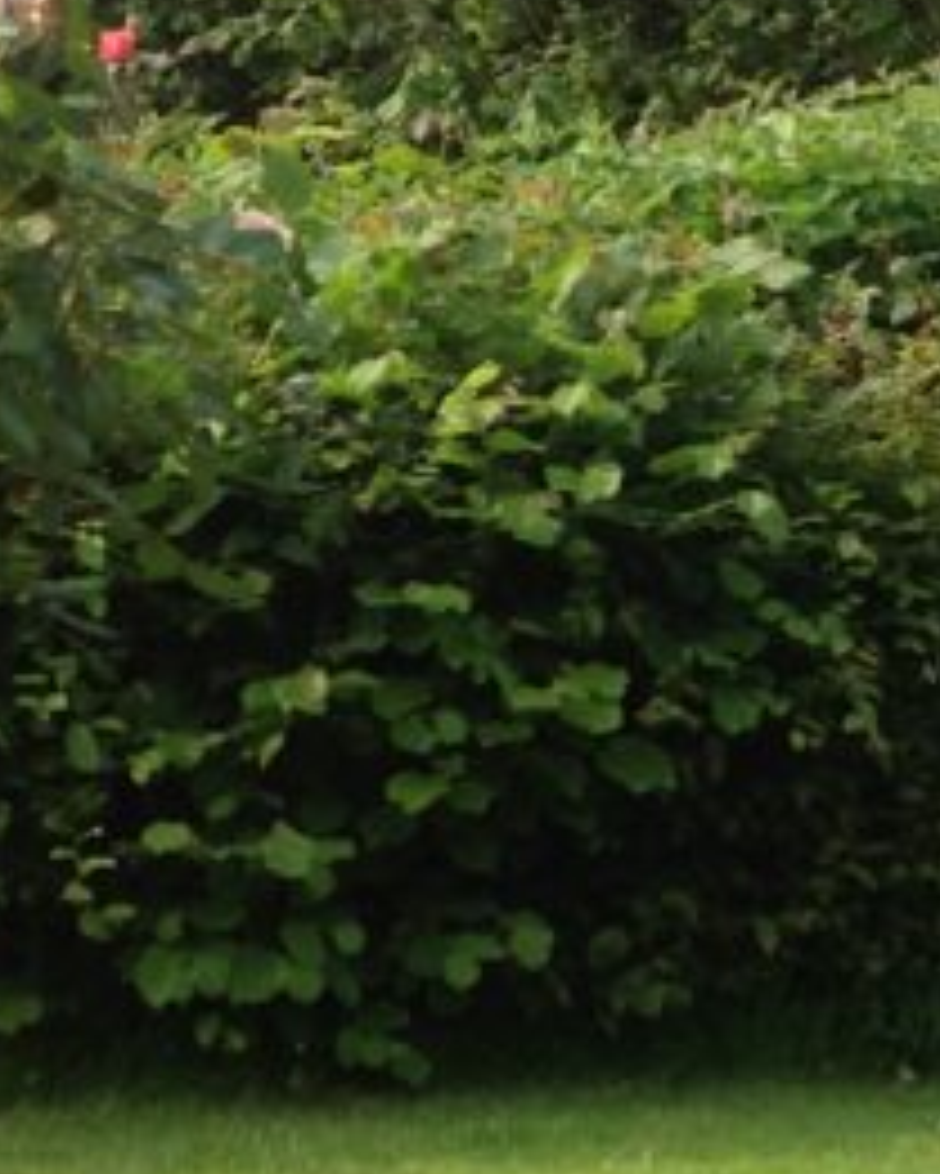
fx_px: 4657
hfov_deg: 11.0
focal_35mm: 134
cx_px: 1453
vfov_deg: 14.4
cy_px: 497
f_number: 2.4
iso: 50
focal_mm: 4.28
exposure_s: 1/605
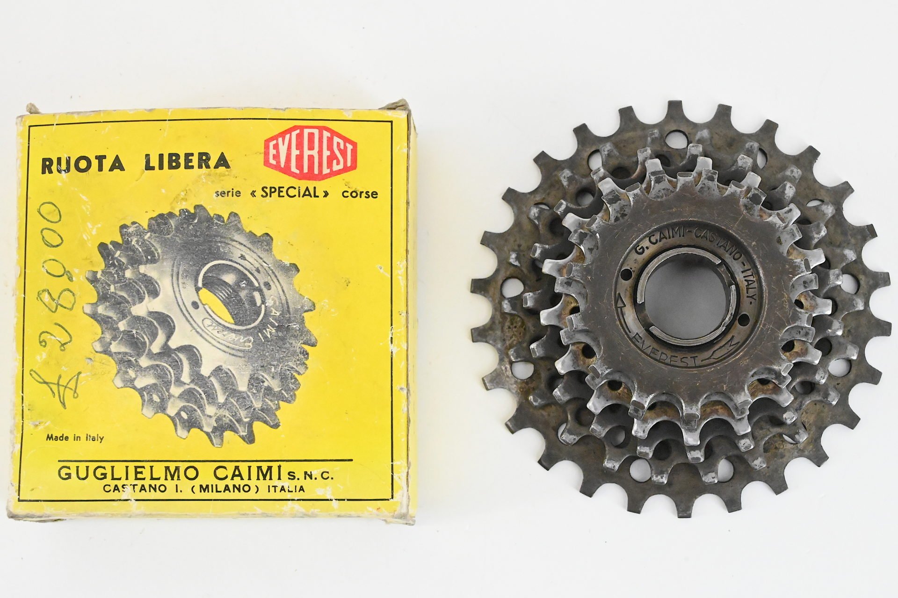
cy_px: 299
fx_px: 1746
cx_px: 449
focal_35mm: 70
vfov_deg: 19.4
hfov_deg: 28.9
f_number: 13
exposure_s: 1/640
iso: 25600
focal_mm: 70
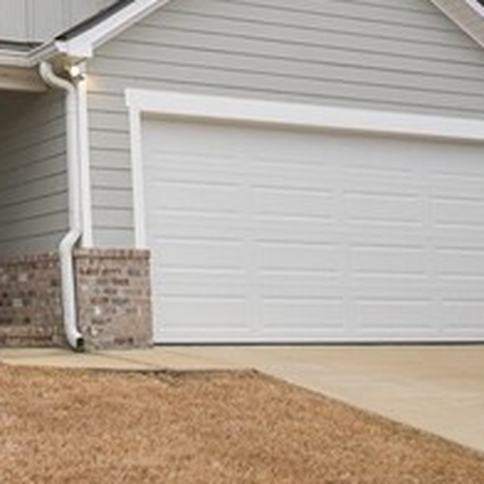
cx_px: -72
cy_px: 43
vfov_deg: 26.6
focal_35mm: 62
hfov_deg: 25.2
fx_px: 987
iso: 400
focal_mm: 15
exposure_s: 1/1250
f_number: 5.6
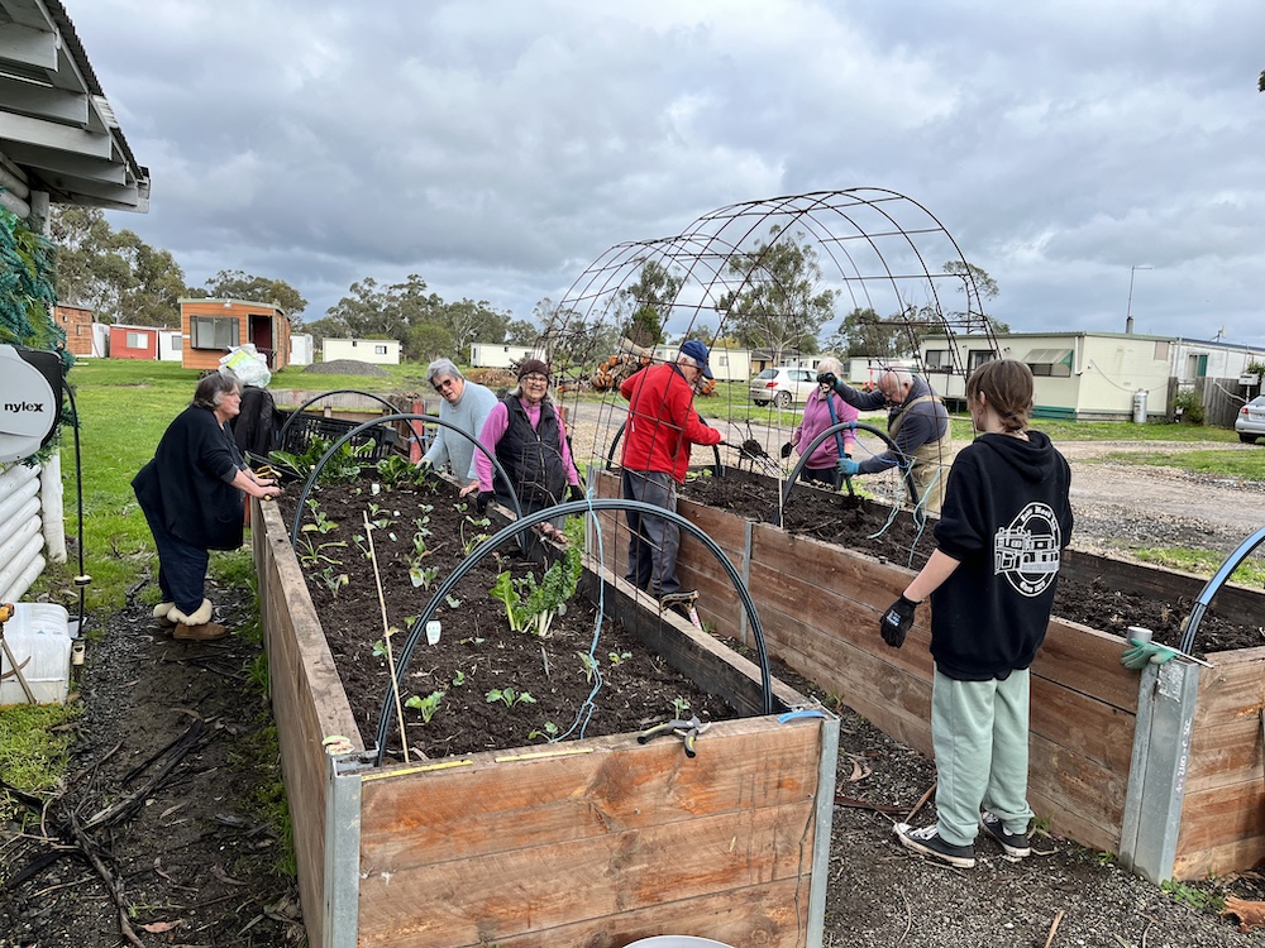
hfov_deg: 67.3
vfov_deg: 53.1
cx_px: 632
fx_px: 950
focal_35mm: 26
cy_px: 474
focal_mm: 5.1
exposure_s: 1/1199
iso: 50
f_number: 1.6
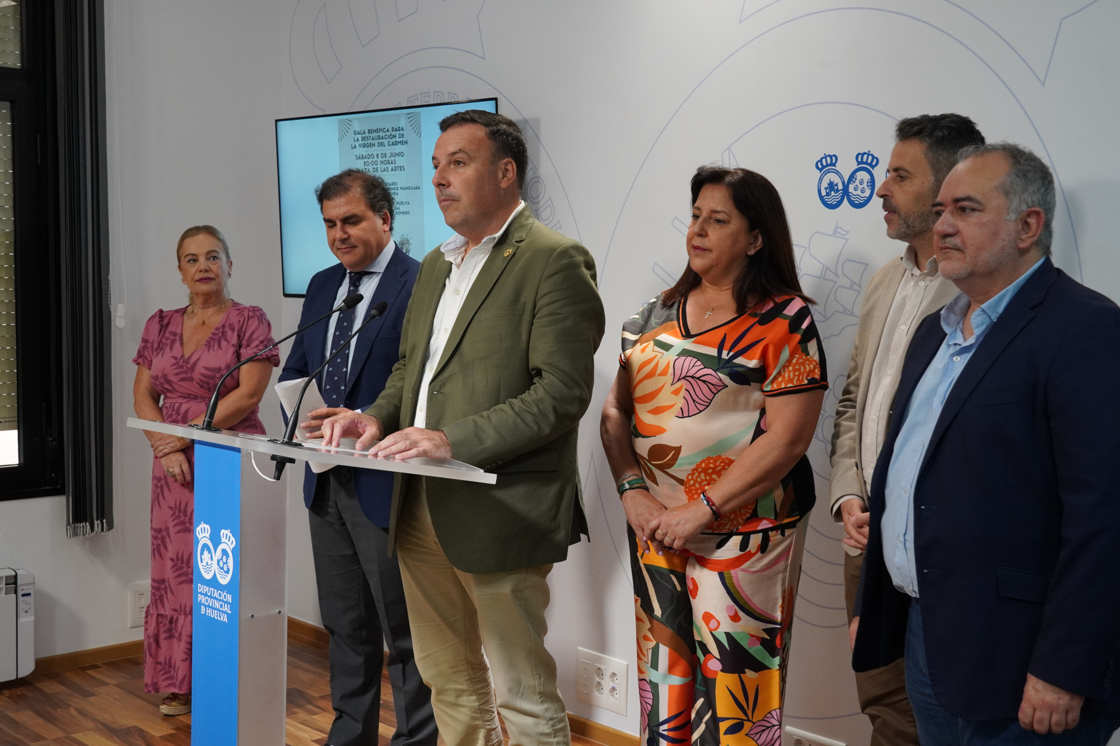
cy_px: 373
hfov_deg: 42.3
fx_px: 1446
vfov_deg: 28.9
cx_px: 560
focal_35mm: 46
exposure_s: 1/80
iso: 1250
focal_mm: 31
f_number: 6.3
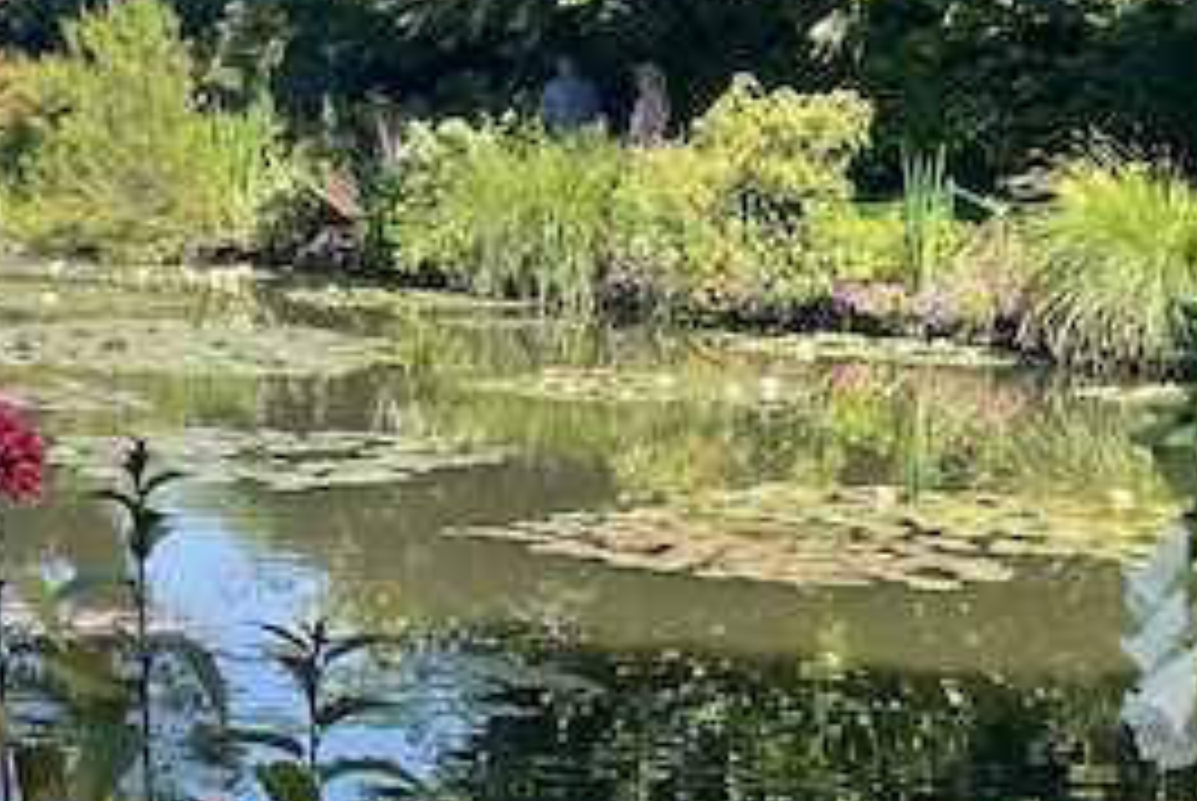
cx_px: 256
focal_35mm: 104
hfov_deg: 19.4
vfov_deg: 13.2
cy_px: 508
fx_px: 3462
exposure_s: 1/1024
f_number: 1.6
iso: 32
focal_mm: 4.2
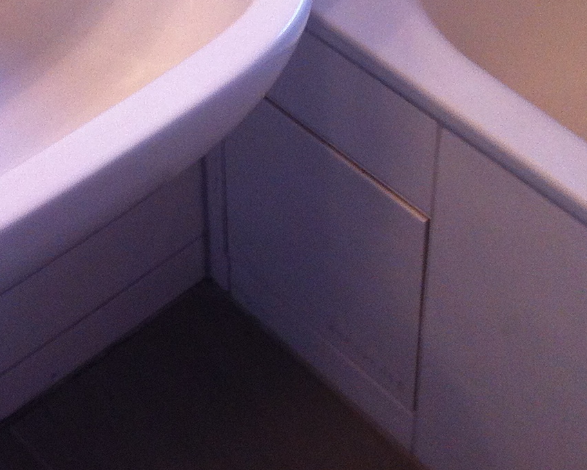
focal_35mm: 104
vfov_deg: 14.3
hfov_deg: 18.4
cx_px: 253
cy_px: -103
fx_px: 1807
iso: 100
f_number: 2.8
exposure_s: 1/17
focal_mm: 3.85
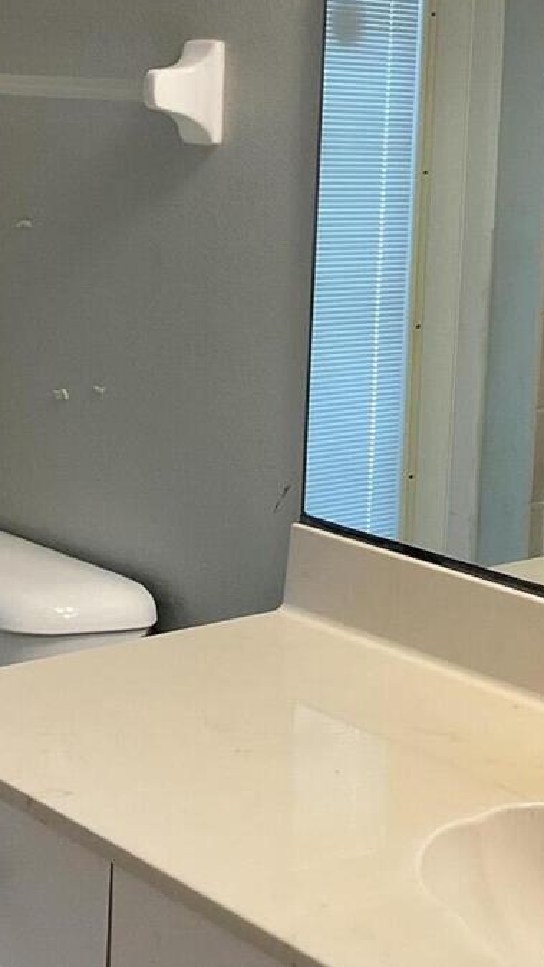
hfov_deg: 16.7
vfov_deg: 29.2
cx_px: 333
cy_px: 354
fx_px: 1847
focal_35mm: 72
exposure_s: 1/60
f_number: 1.8
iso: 50
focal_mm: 3
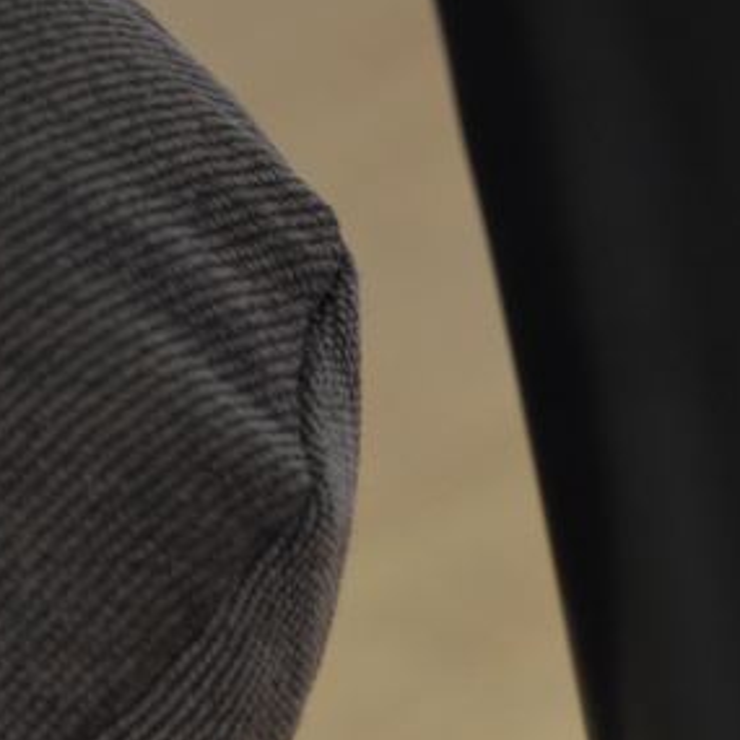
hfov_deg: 3.8
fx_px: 11024
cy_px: 1410
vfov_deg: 3.8
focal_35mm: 456
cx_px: 584
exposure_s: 1/60
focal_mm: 85
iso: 560
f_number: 5.6
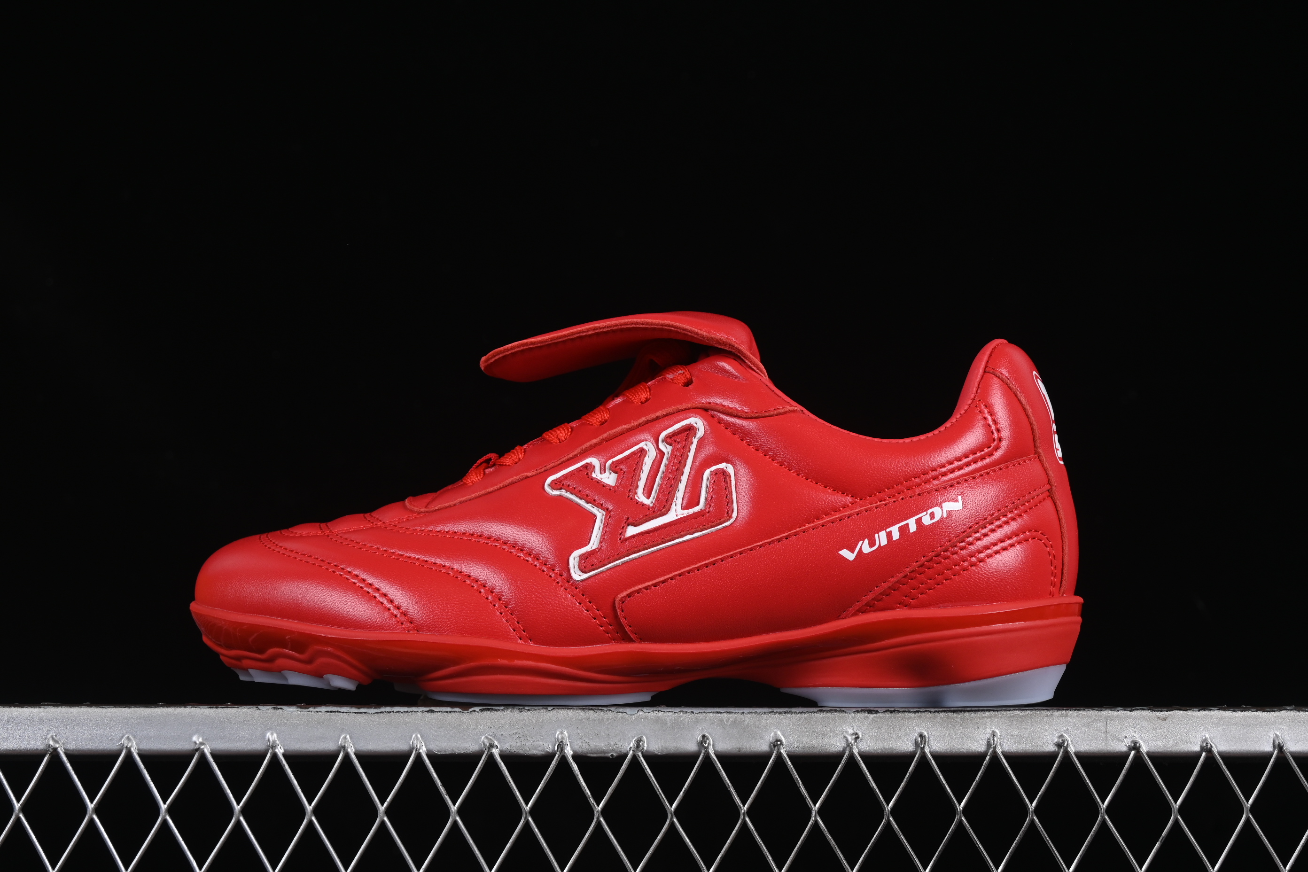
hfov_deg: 27.0
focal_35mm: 75
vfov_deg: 18.2
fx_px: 2725
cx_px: 654
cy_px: 436
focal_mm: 50
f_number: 8
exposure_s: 1/80
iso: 160
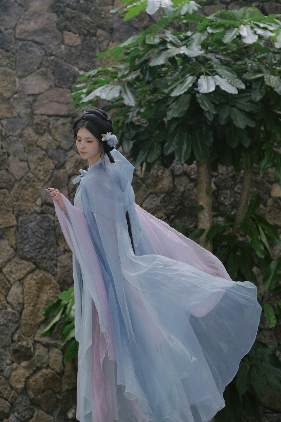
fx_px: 1534
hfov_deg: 10.5
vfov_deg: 15.6
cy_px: 211
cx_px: 140
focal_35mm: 131
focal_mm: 87.1
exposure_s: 1/1000
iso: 400
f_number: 2.8
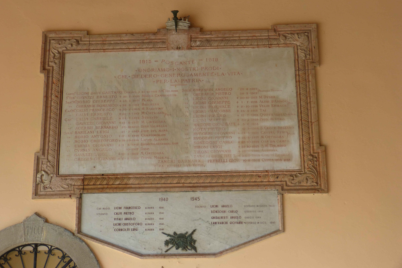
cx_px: 199
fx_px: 703
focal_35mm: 63
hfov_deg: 31.9
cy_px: 118
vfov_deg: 21.6
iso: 100
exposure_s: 1/160
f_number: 4
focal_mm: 10.8
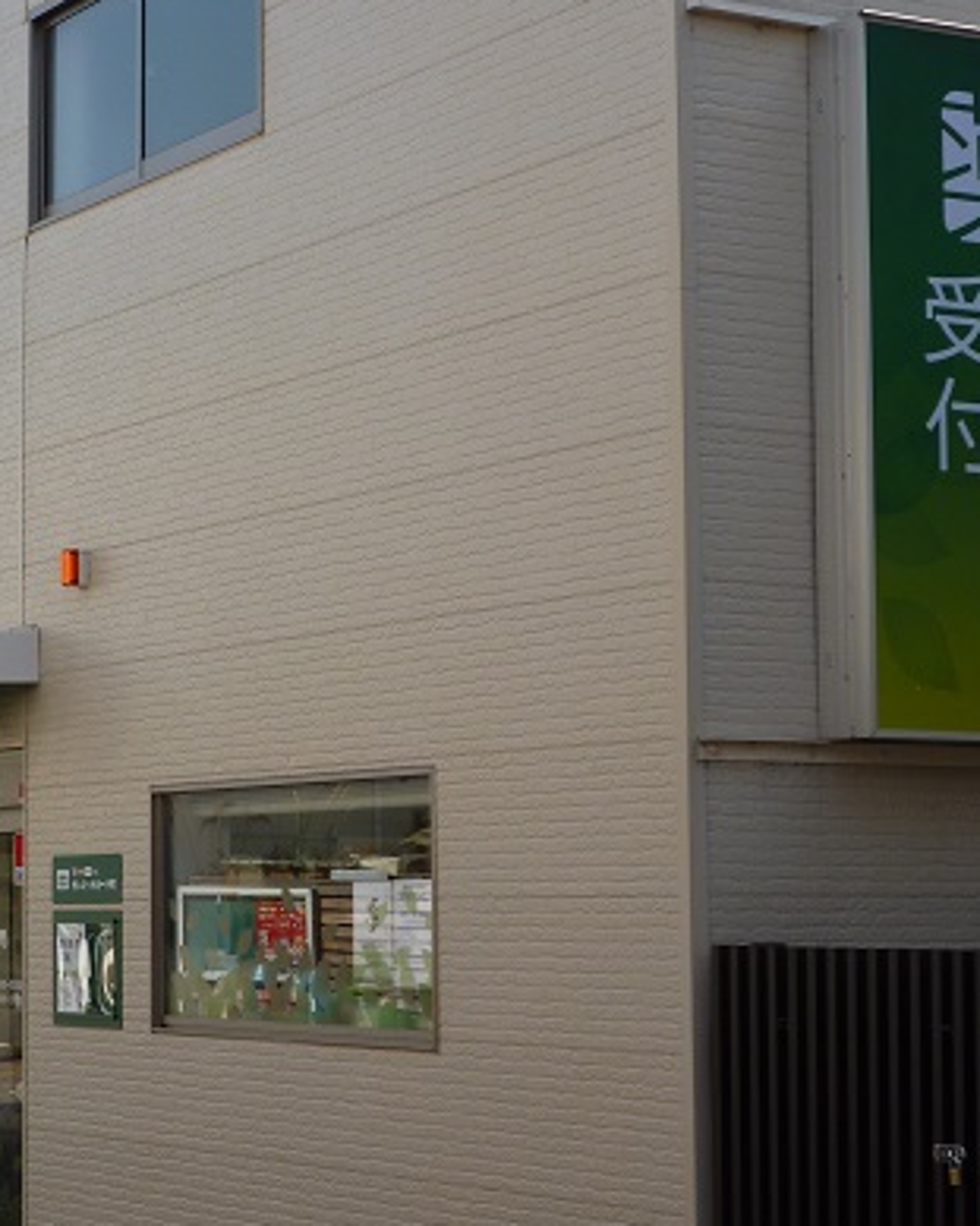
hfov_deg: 16.8
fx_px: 3301
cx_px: 186
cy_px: 624
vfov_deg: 21.0
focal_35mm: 91
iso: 100
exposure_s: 1/250
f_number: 4.4
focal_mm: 10
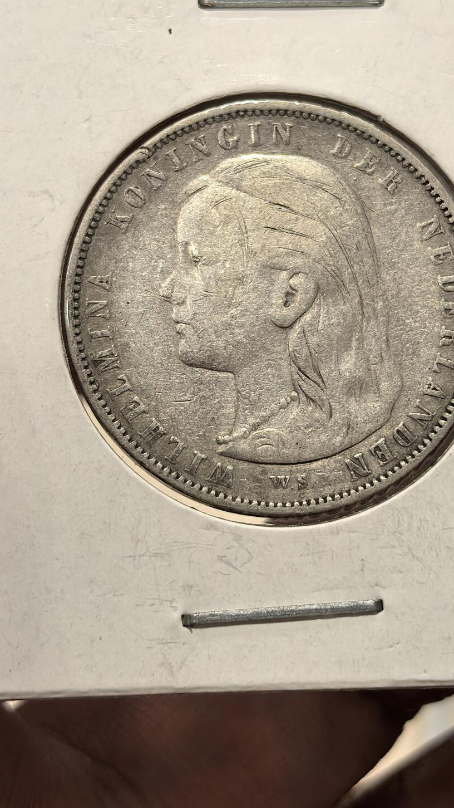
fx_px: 1563
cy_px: 324
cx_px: 288
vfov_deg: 28.9
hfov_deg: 16.5
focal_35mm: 73
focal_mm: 6.98
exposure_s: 1/50
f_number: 2
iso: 160
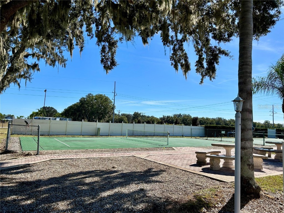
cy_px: 106
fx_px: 213
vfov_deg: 53.1
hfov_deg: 67.3
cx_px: 142
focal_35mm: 26
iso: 50
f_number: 1.5
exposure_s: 1/5319
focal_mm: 5.7
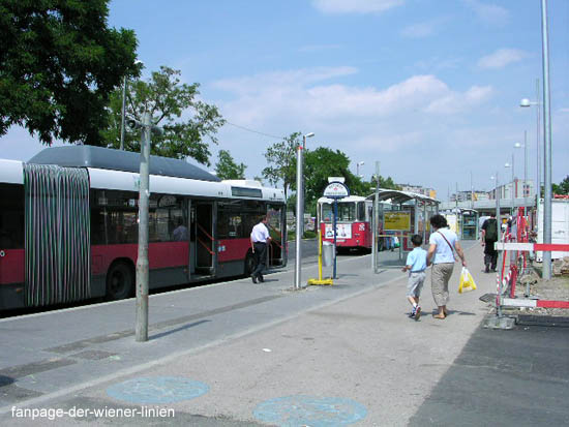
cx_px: 284
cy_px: 214
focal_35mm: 37
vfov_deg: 38.7
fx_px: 608
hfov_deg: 50.1
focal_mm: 5.6
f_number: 4.5
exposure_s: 1/551
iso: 100
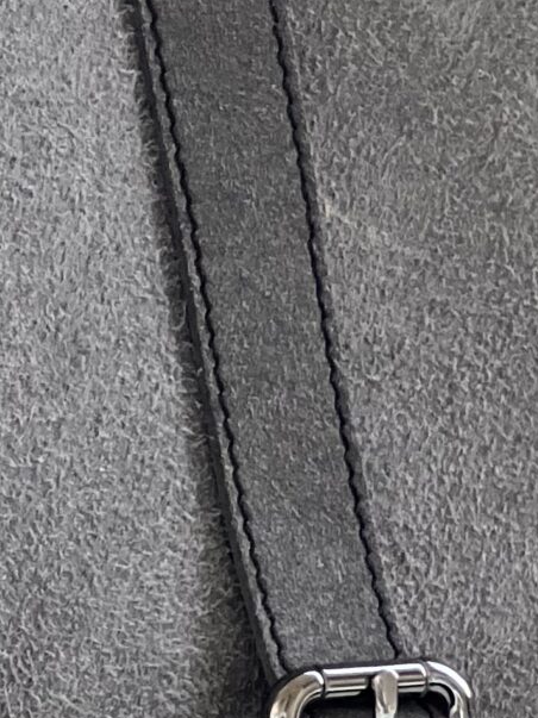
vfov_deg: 6.1
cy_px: 332
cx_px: -362
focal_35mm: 327
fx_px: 6779
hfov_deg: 4.5
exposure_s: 1/25
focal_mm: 9
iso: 320
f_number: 2.8
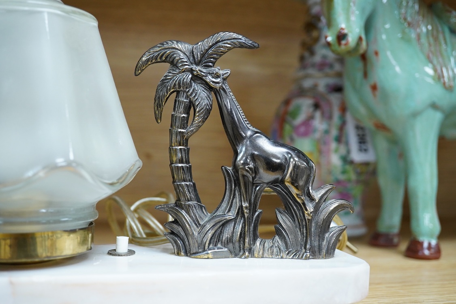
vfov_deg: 29.9
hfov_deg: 43.6
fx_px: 570
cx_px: 228
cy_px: 152
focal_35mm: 45
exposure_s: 1/160
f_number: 7.1
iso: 2500
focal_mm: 30
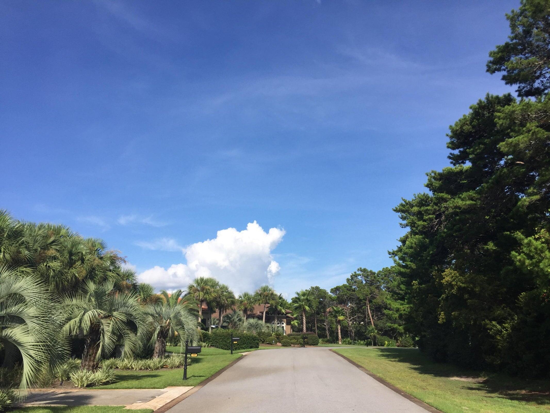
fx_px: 461
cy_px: 206
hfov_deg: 61.7
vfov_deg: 48.2
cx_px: 275
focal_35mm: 29
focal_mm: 4.15
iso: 32
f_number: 2.2
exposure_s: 1/2083
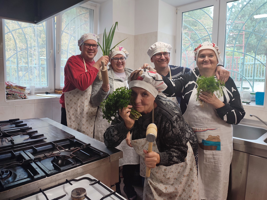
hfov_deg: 69.4
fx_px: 193
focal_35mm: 25
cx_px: 134
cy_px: 100
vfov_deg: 54.9
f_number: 1.9
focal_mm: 6.04
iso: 195
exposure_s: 1/33
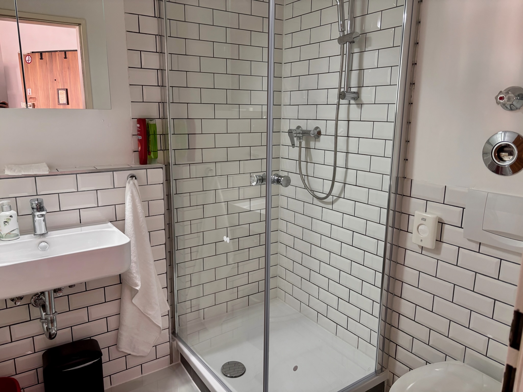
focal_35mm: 26
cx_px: 262
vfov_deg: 53.1
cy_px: 196
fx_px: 393
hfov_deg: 67.3
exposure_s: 1/50
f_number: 1.6
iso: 160
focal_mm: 5.96
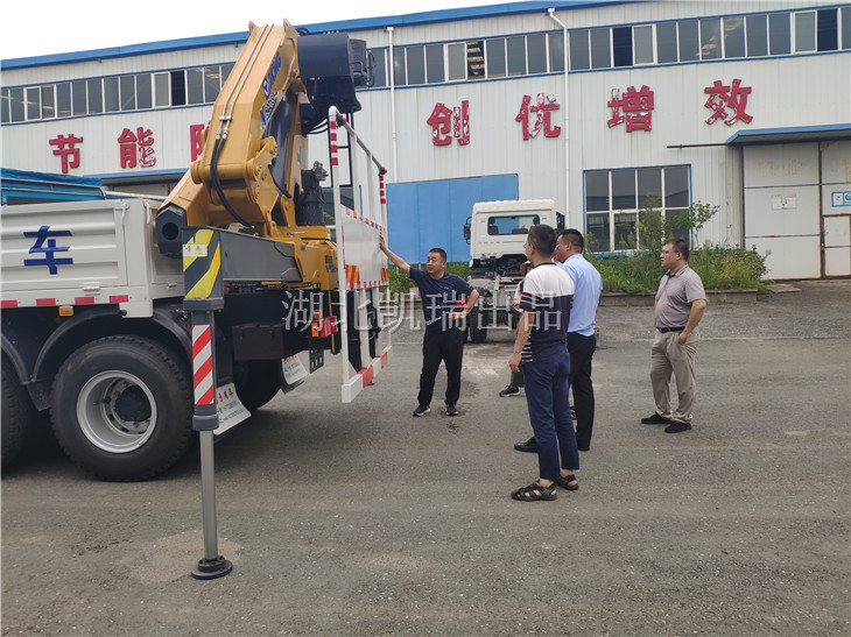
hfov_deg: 79.0
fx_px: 516
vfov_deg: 63.4
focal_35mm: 21
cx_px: 426
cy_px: 318
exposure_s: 1/332
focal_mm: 4.22
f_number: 1.8
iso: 100
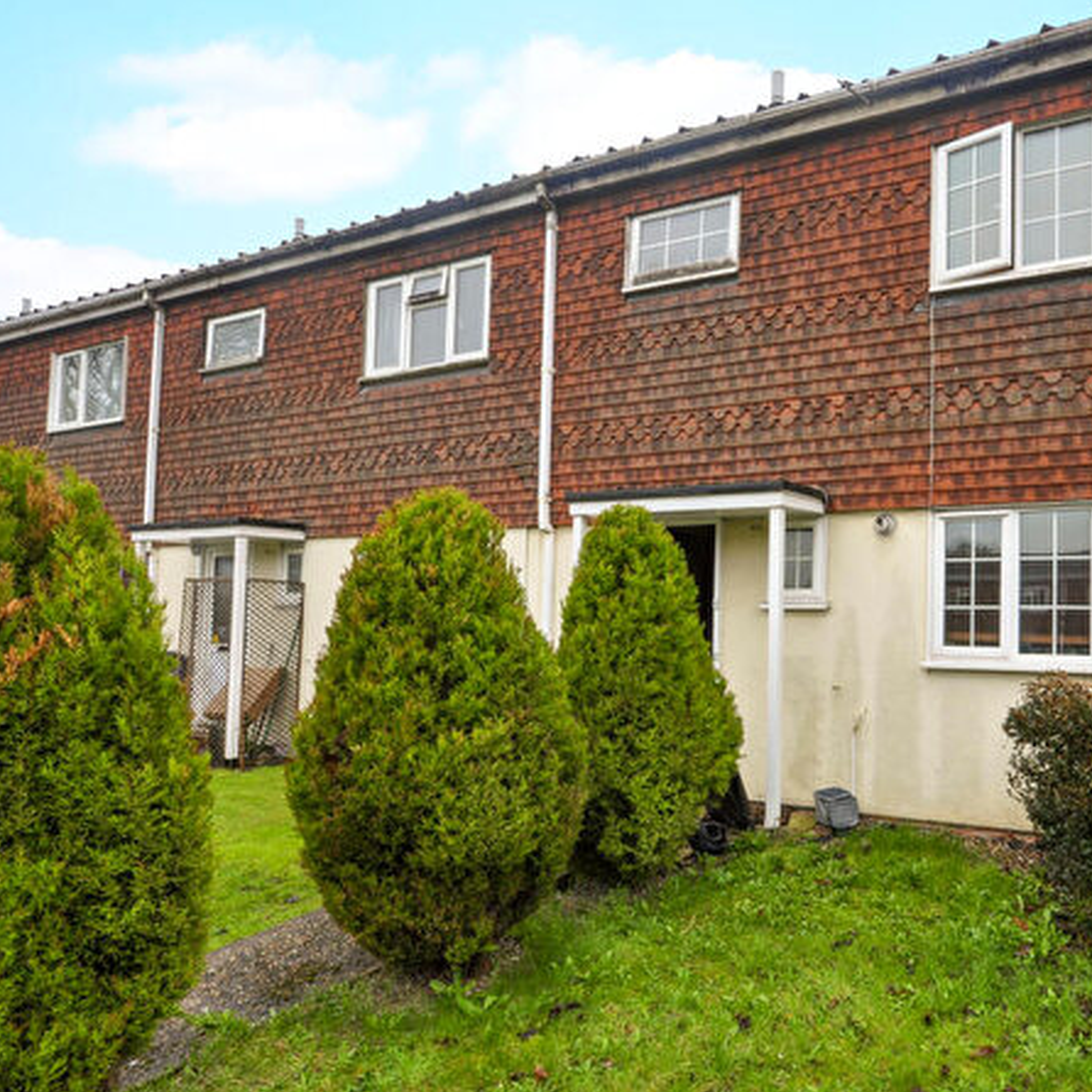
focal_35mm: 24
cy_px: 525
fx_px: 857
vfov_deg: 65.0
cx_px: 769
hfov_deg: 62.6
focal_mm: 12
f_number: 14
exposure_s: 1/30
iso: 200
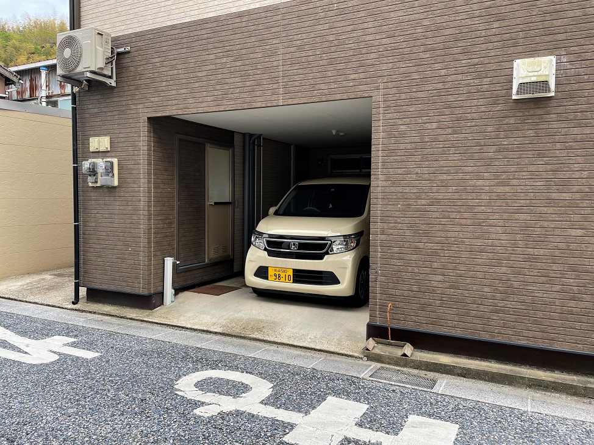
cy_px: 222
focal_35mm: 26
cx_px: 297
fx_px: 446
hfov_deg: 67.3
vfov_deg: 53.0
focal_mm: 4.2
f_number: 1.6
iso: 32
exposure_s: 1/525
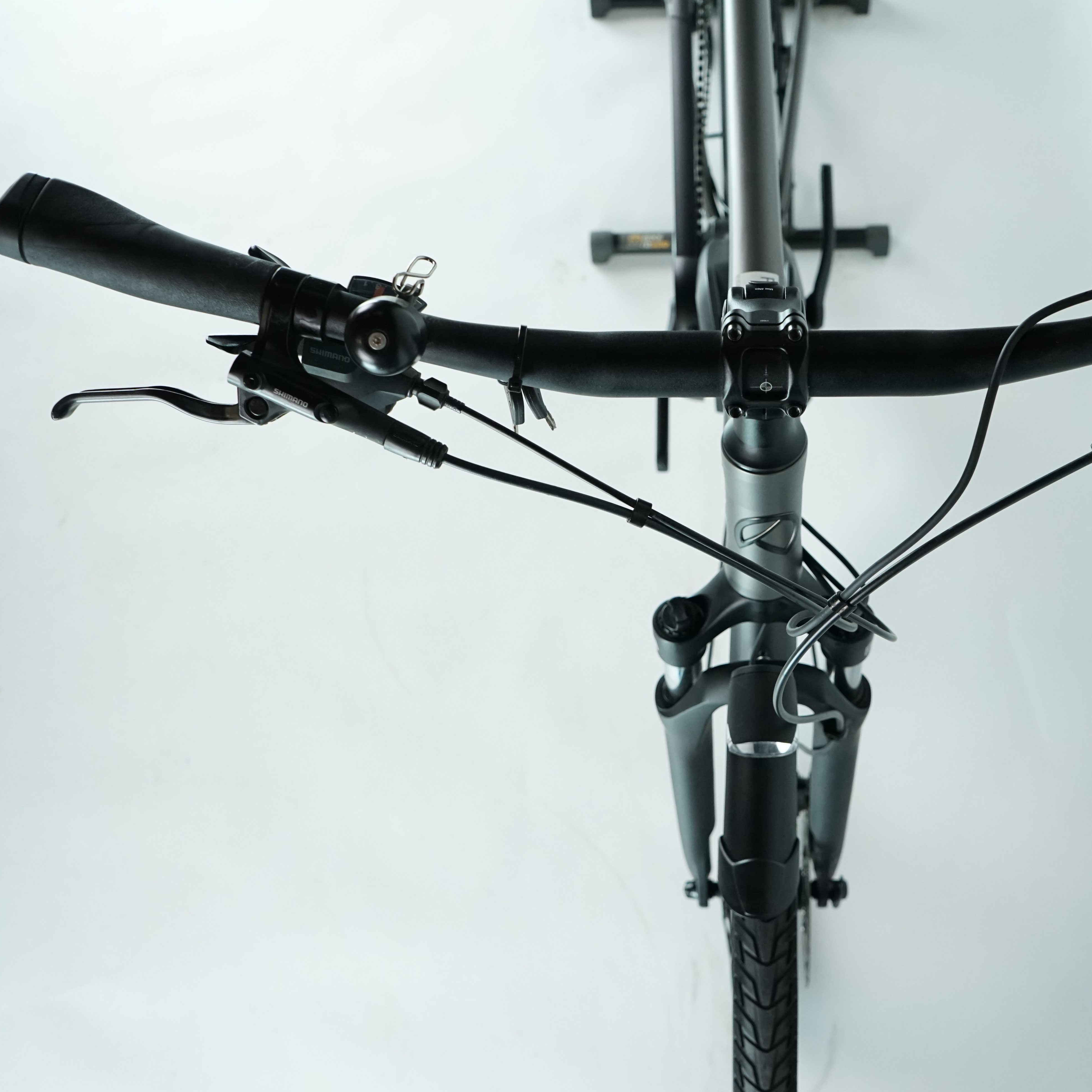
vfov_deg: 42.8
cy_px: 551
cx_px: 752
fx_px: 1392
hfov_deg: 42.1
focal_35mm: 39
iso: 2000
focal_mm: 30
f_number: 5
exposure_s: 1/200
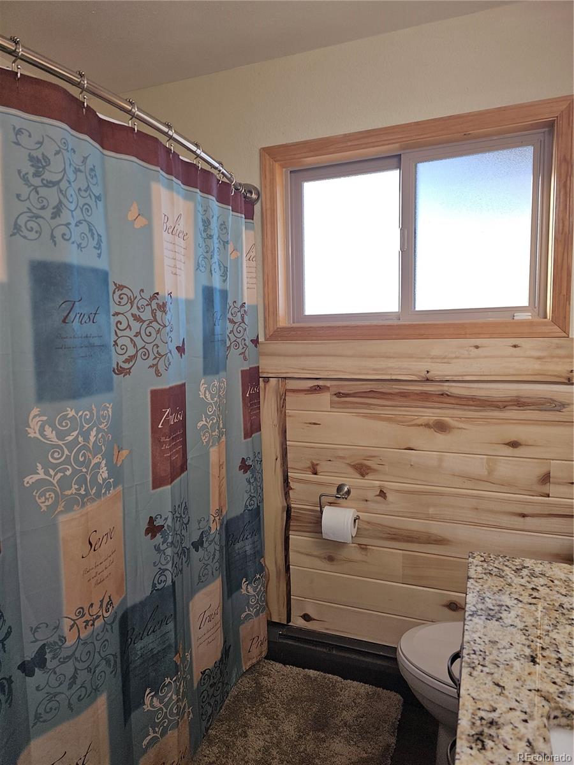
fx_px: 509
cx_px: 287
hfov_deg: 58.9
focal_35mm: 23
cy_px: 382
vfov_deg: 73.9
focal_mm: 6.3
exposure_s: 1/60
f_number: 1.7
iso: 20
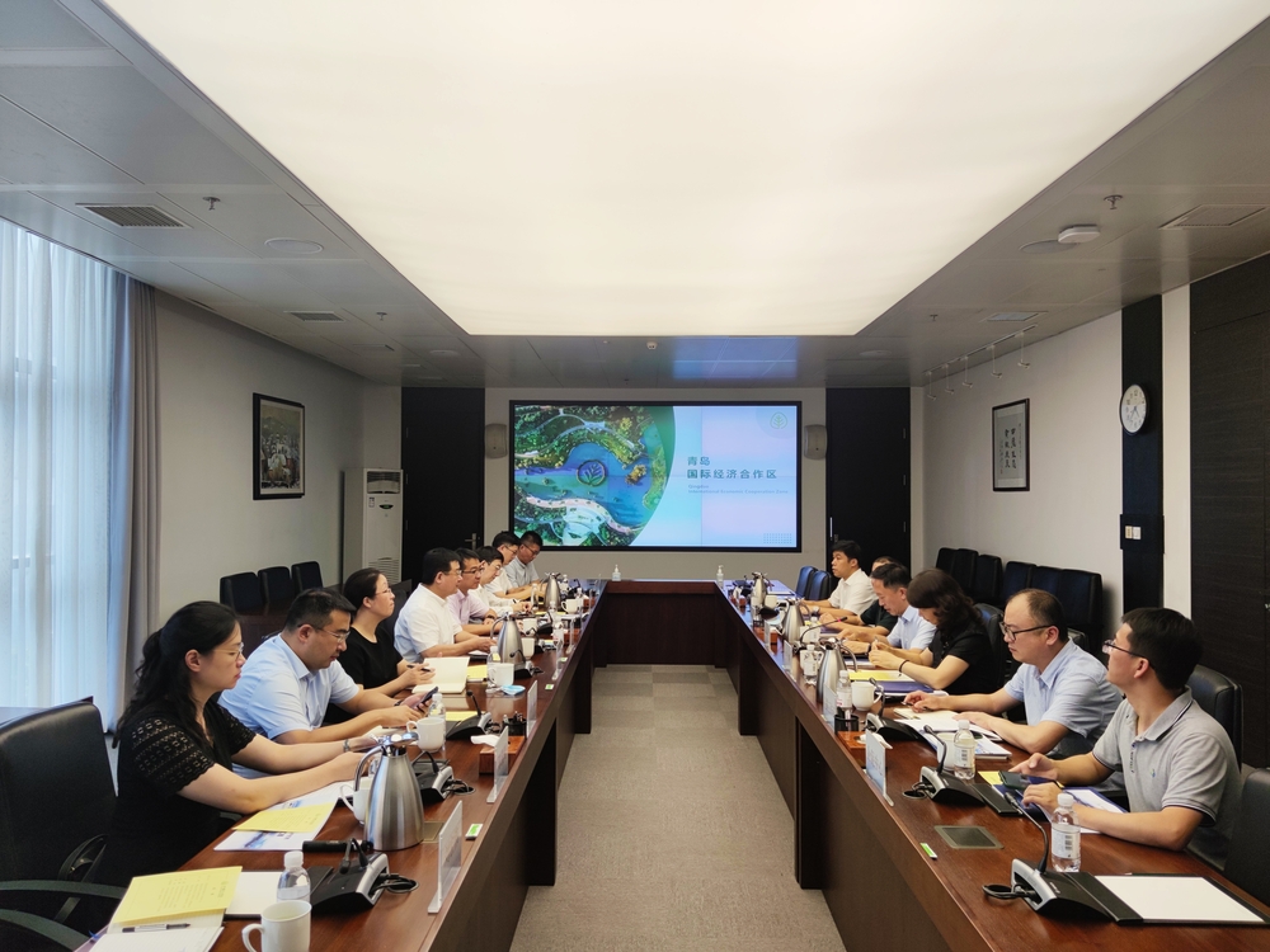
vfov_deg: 56.8
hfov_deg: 71.6
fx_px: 881
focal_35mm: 24
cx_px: 635
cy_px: 476
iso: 50
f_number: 1.69
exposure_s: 1/135
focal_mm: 6.72
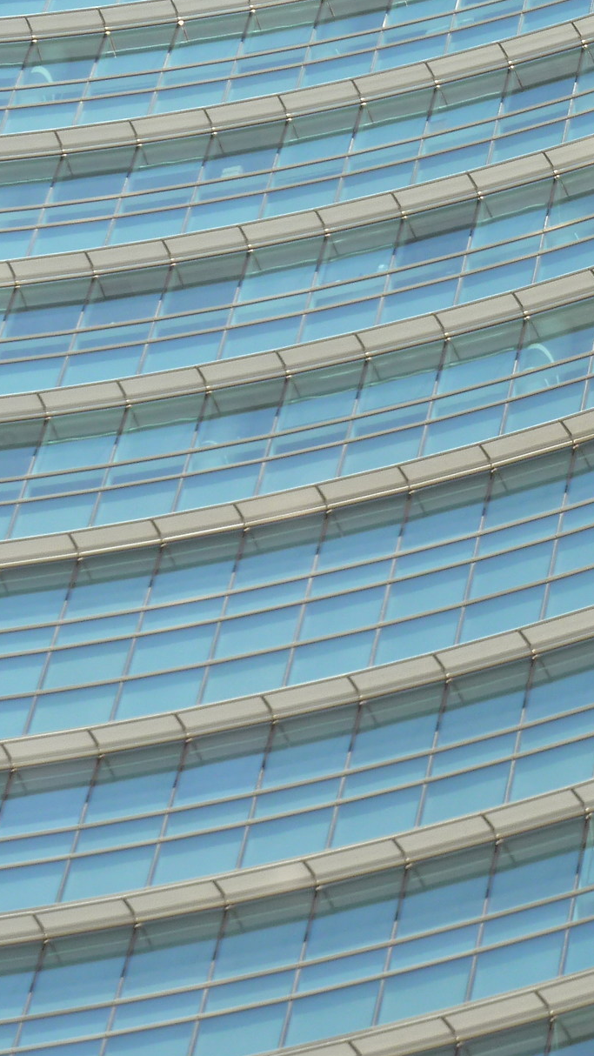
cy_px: 325
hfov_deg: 7.1
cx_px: 1010
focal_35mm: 168
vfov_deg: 12.8
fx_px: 4703
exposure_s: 1/320
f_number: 4.2
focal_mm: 12.8
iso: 80
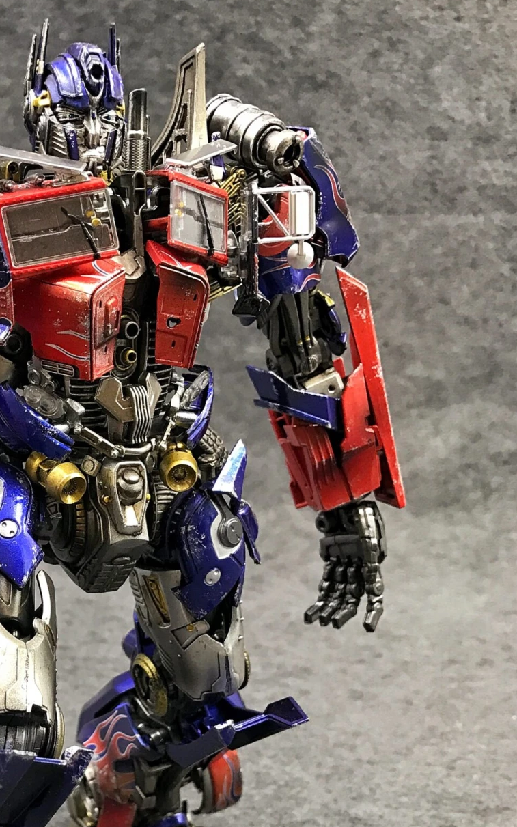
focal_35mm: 49
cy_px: 623
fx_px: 1105
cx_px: 23
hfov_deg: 25.3
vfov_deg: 39.9
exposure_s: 1/33
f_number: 1.8
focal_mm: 3.99
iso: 32
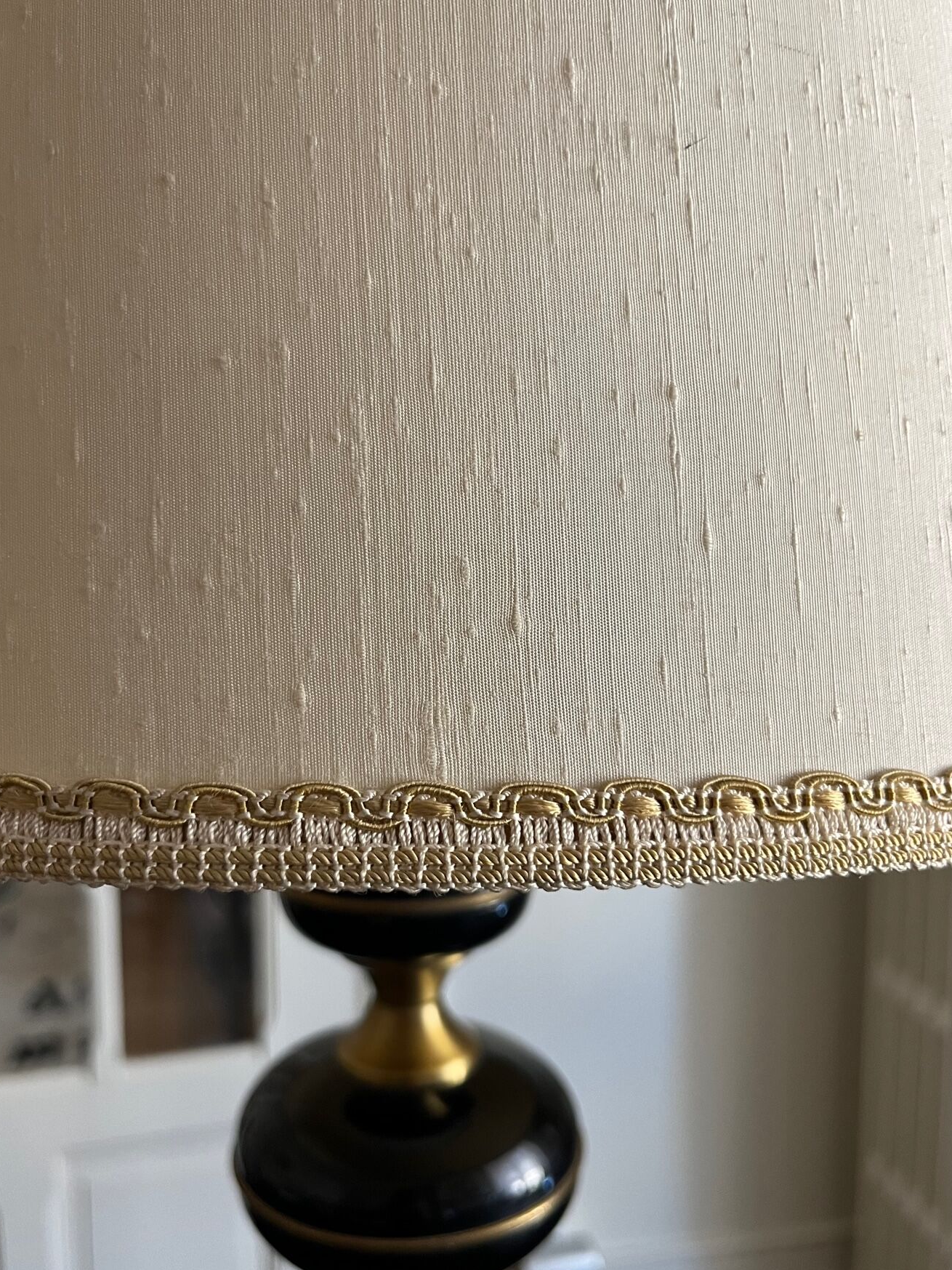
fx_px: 1100
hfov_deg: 46.7
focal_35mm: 30
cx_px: 424
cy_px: 684
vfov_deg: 59.9
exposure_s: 1/49
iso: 160
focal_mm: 5.1
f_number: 1.6
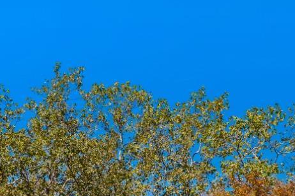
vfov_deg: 21.6
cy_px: 296
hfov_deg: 38.2
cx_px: 162
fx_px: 426
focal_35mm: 52
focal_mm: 16
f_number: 10
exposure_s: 1/640
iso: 160
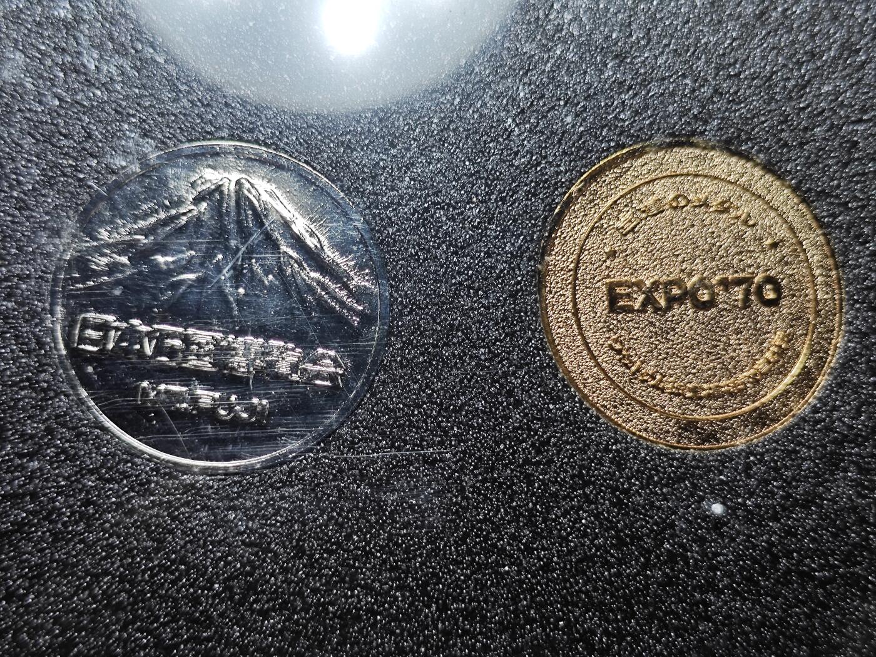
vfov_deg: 29.7
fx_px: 1240
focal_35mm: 49
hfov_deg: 38.9
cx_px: 438
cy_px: 328
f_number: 1.6
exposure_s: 1/100
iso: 80
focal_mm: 5.84
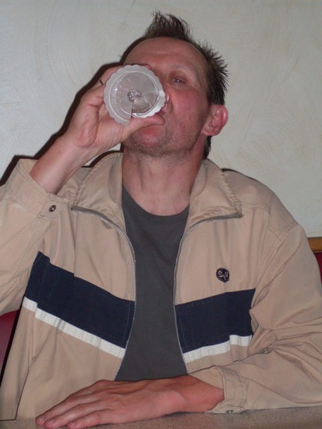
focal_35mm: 114
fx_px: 1413
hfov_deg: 13.0
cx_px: 161
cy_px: 214
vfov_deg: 17.3
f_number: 5.2
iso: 160
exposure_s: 1/60
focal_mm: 18.9
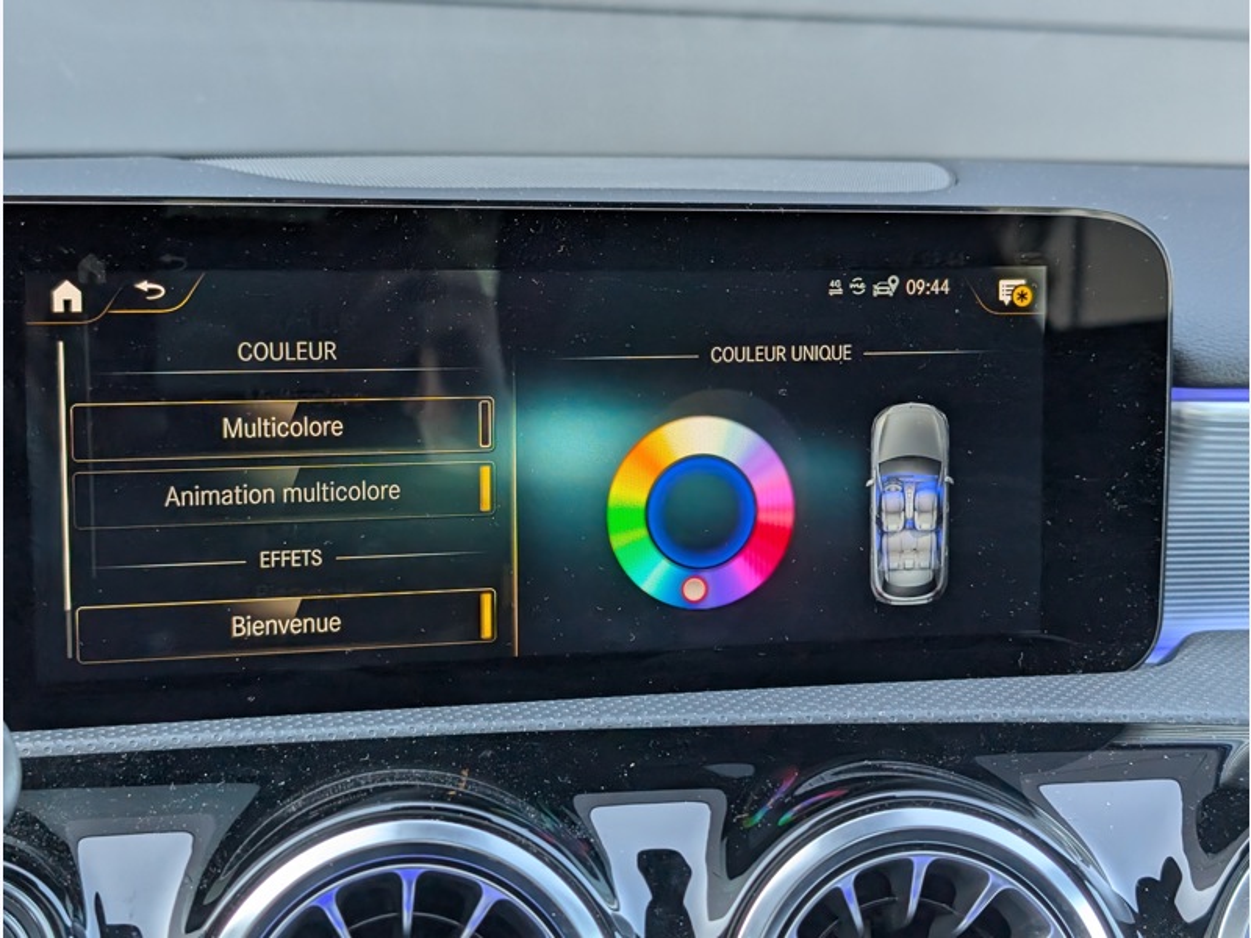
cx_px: 626
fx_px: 1771
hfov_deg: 38.9
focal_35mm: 49
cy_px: 469
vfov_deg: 29.7
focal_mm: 6.9
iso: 151
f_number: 1.68
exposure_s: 1/321
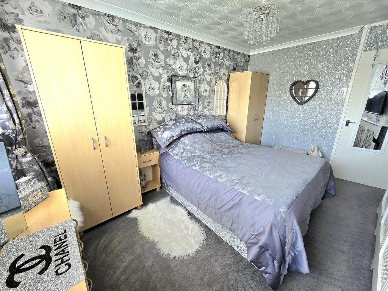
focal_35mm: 13
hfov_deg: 106.2
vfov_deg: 89.9
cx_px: 194
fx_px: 146
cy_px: 146
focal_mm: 2.2
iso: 125
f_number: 2.2
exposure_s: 1/50
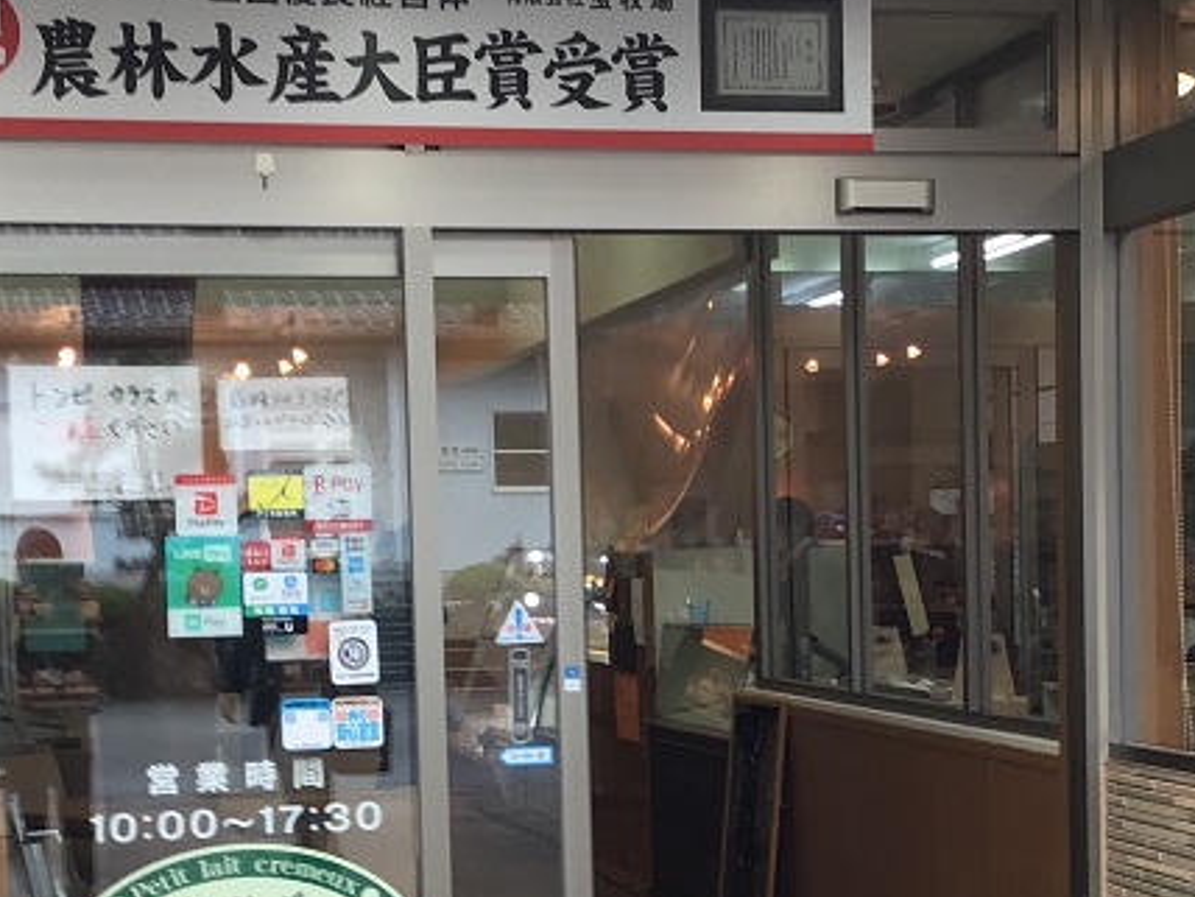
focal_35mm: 71
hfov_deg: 27.4
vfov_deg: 20.5
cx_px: 600
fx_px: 2451
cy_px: 692
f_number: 2.4
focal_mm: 3.3
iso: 32
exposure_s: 1/60
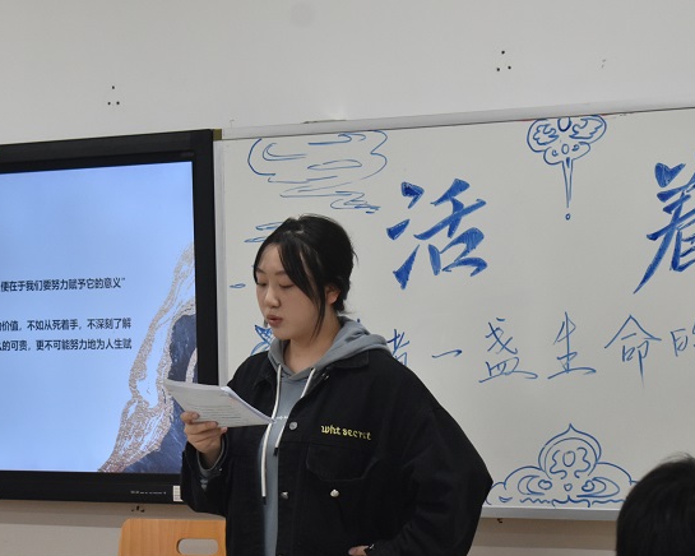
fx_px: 2628
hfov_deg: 15.0
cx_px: 251
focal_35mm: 128
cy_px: 321
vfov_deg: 12.1
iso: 1000
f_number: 5.6
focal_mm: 55
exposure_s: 1/100
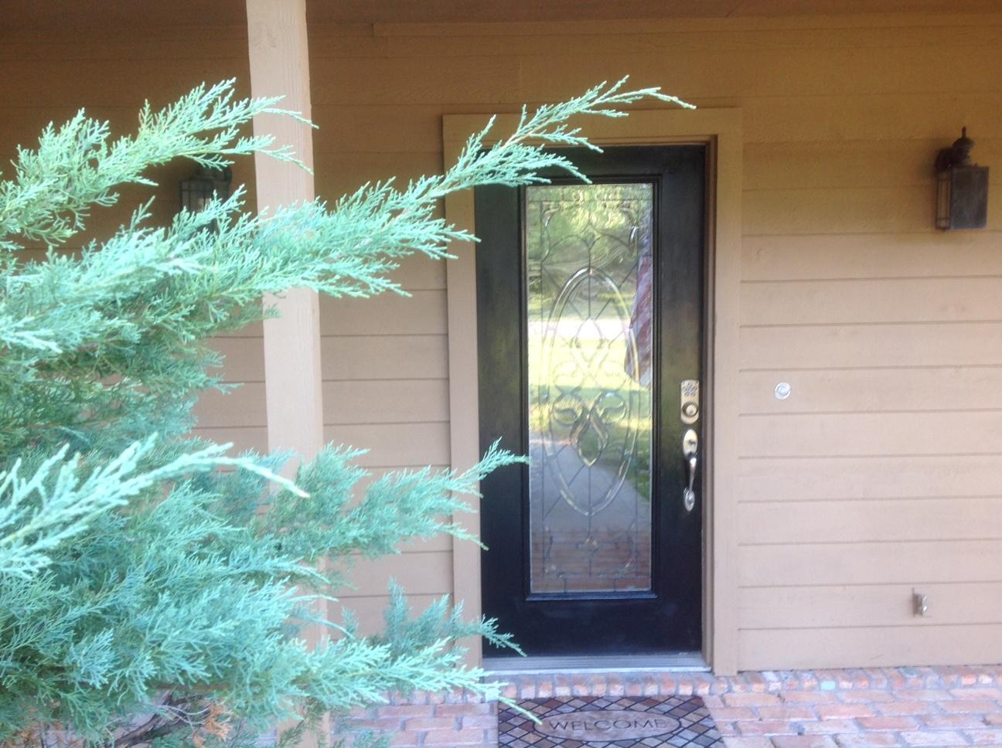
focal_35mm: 35
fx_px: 1012
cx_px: 501
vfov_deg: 40.6
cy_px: 374
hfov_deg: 52.7
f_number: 2.4
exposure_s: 1/30
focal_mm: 4.28
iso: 50
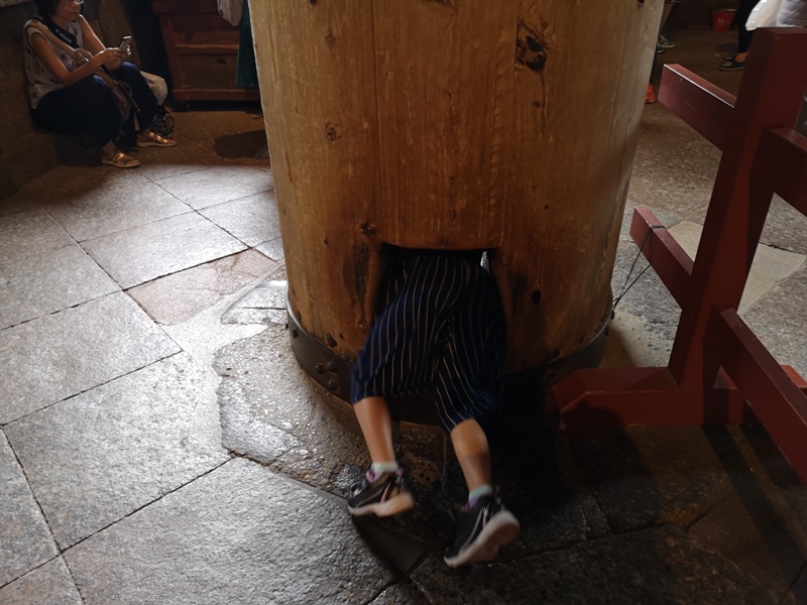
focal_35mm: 27
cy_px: 302
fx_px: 629
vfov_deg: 51.4
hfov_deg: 65.3
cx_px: 404
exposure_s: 1/33.3
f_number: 1.8
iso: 320
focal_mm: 3.95
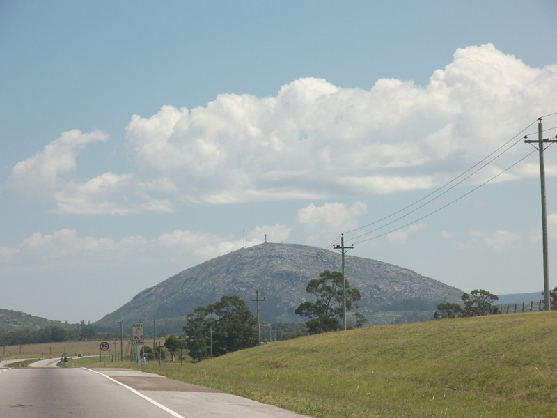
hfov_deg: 14.1
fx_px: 2253
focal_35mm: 140
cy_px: 209
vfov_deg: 10.6
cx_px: 278
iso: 100
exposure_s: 1/1000
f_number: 4.1
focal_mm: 29.4
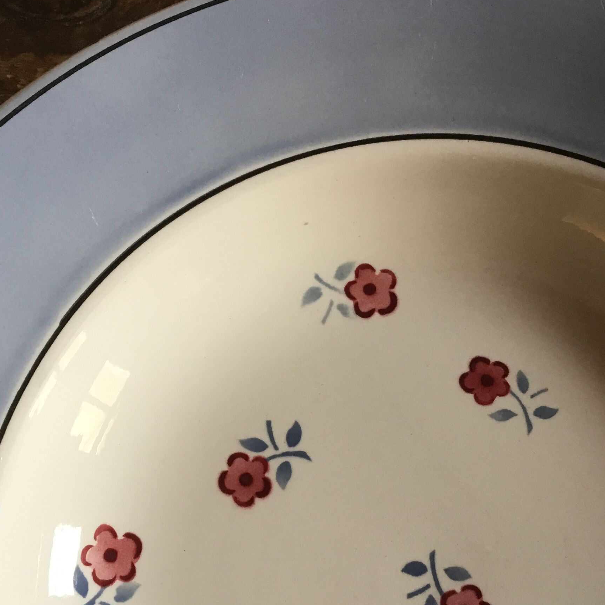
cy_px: 342
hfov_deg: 32.8
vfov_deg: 32.7
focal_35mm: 52
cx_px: 298
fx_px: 1028
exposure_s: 1/33
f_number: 2.4
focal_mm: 3.3
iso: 100
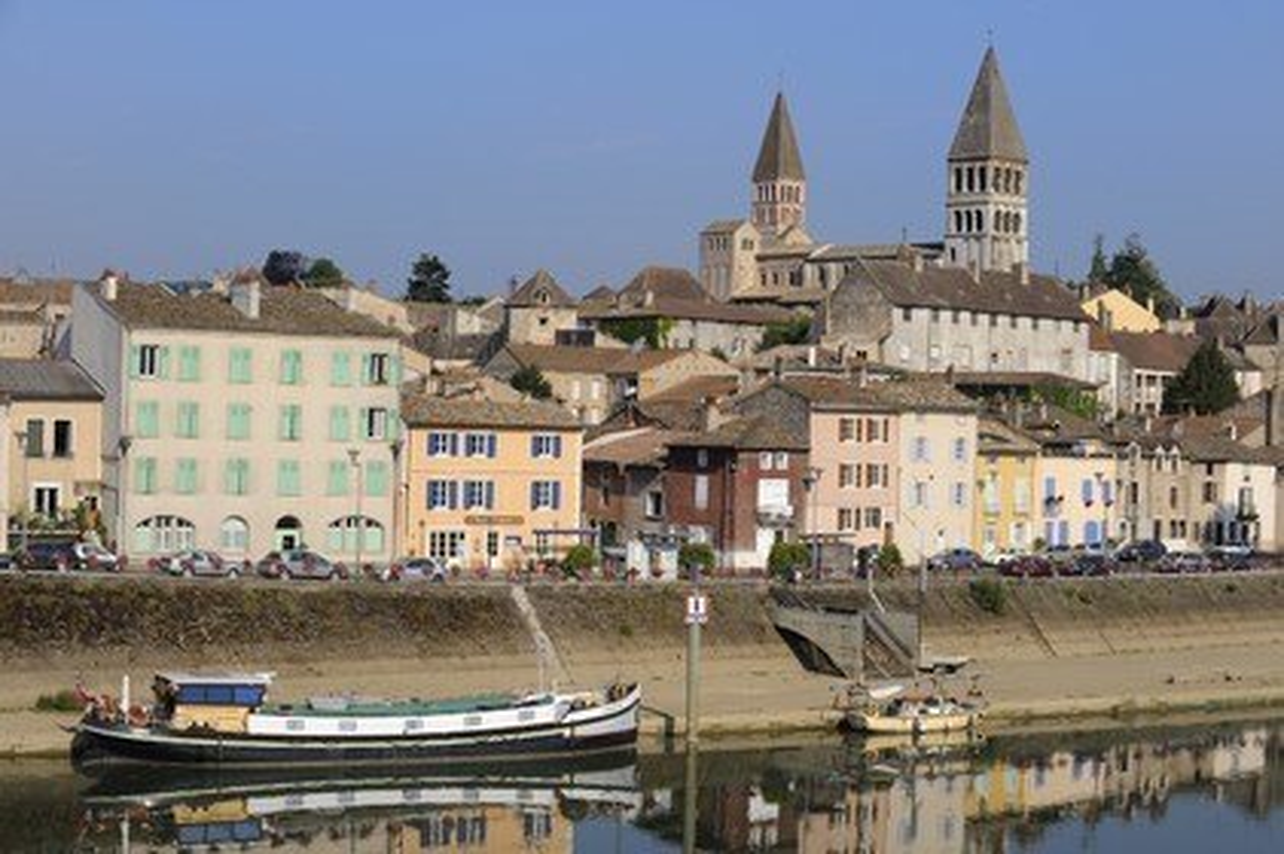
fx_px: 2495
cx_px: 642
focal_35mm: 70
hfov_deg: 28.9
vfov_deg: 19.4
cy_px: 427
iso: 200
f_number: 10
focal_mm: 70
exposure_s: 1/400
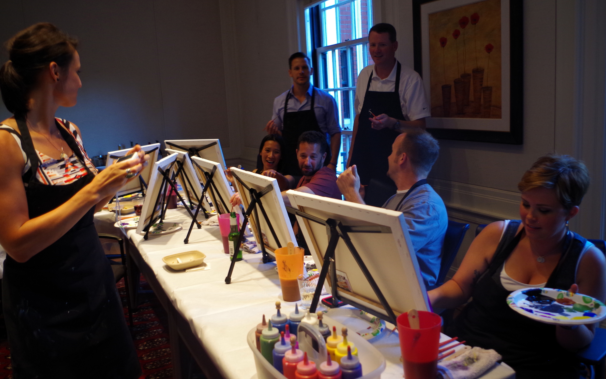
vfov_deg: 39.4
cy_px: 193
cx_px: 317
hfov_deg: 59.6
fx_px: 528
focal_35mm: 32
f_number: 4
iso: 800
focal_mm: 20
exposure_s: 1/50
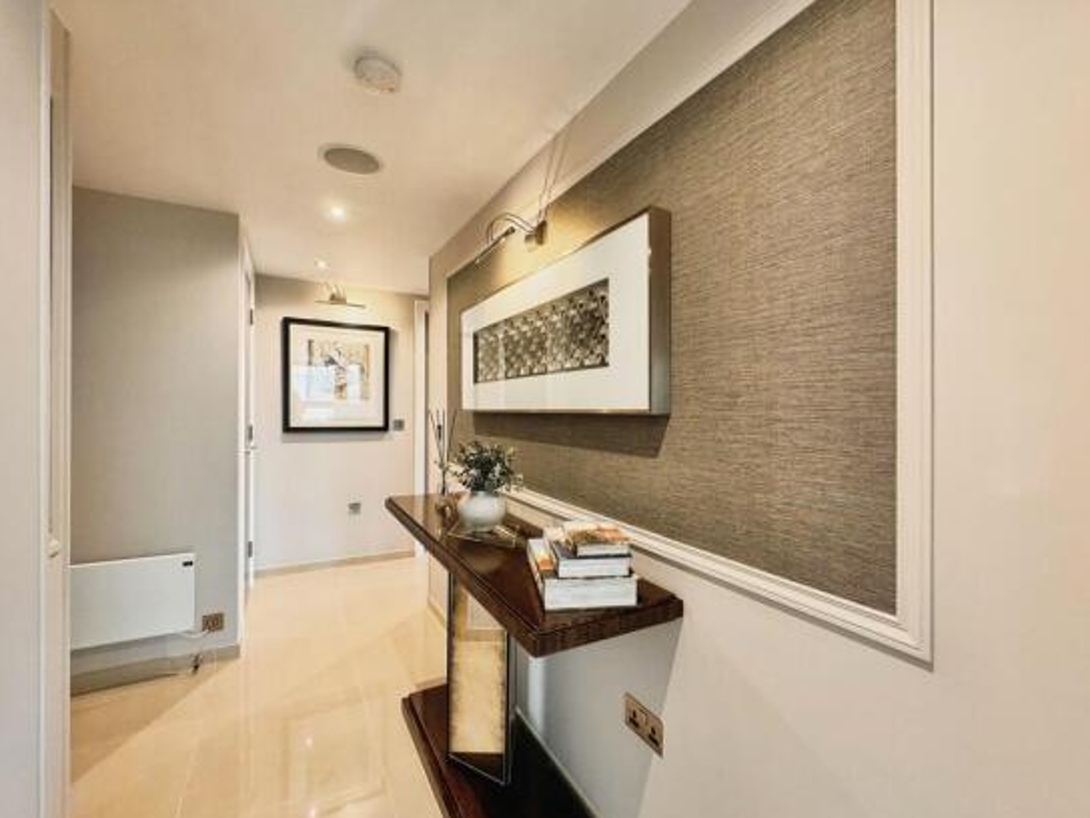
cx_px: 546
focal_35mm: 15
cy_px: 434
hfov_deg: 98.2
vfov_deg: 81.7
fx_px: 472
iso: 250
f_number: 2.2
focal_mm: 2.22
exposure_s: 1/50
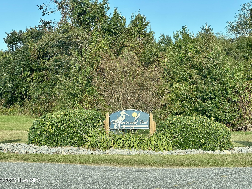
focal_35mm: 77
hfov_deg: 25.3
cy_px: 94
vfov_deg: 19.1
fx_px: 561
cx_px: 126
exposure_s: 1/158
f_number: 2.8
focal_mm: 9
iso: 32
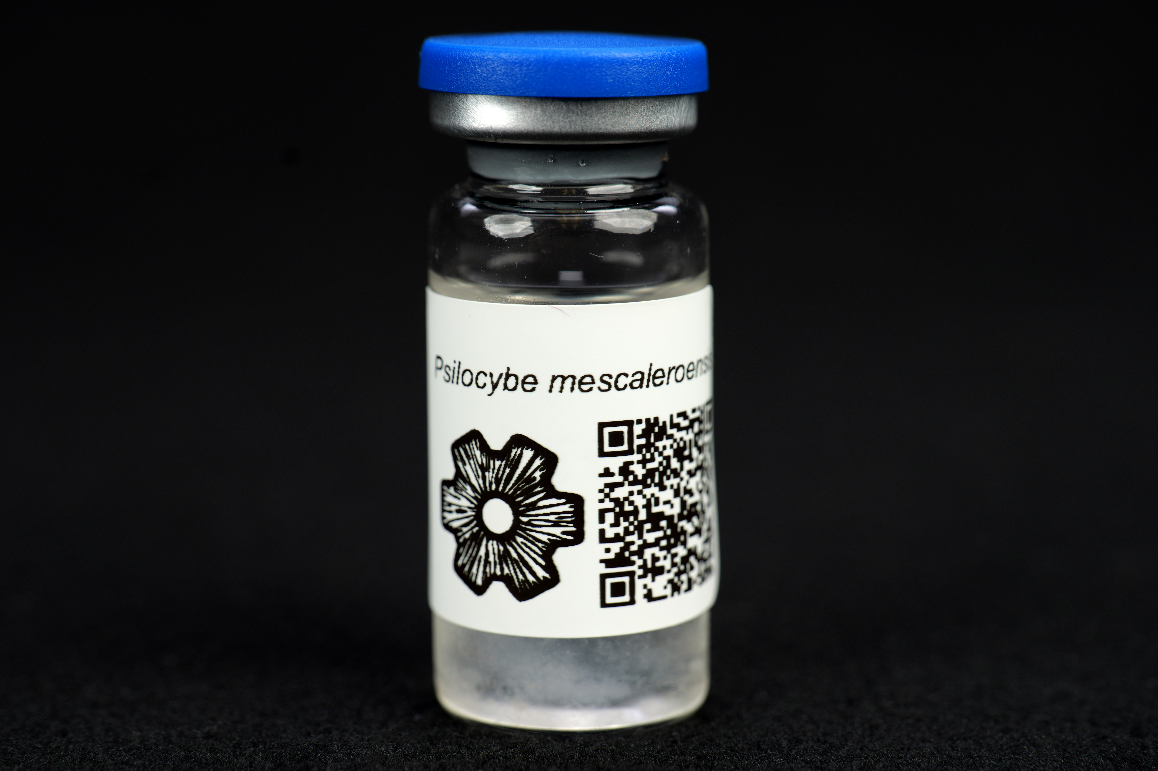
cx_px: 579
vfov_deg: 17.1
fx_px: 2572
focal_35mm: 80
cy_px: 386
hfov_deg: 25.4
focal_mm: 80
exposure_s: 1/60
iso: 100
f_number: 8
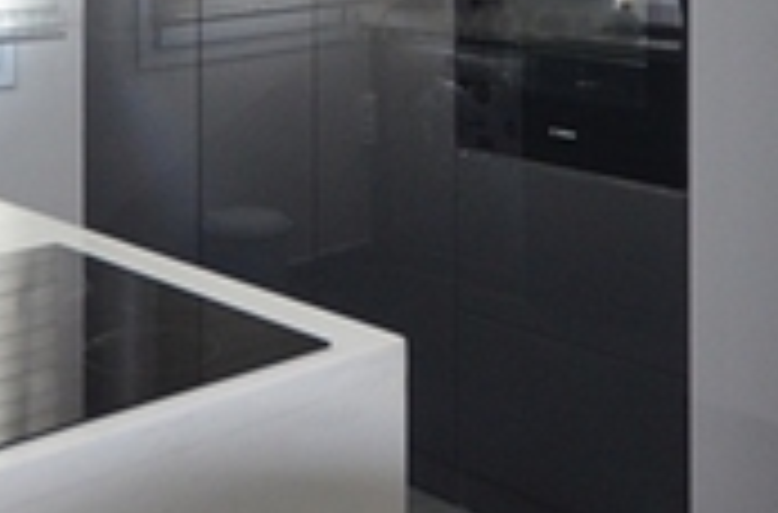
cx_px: 331
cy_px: -153
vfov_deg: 19.7
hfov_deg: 31.9
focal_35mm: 63
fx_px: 1357
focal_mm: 10
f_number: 5.6
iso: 1000
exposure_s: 1/100
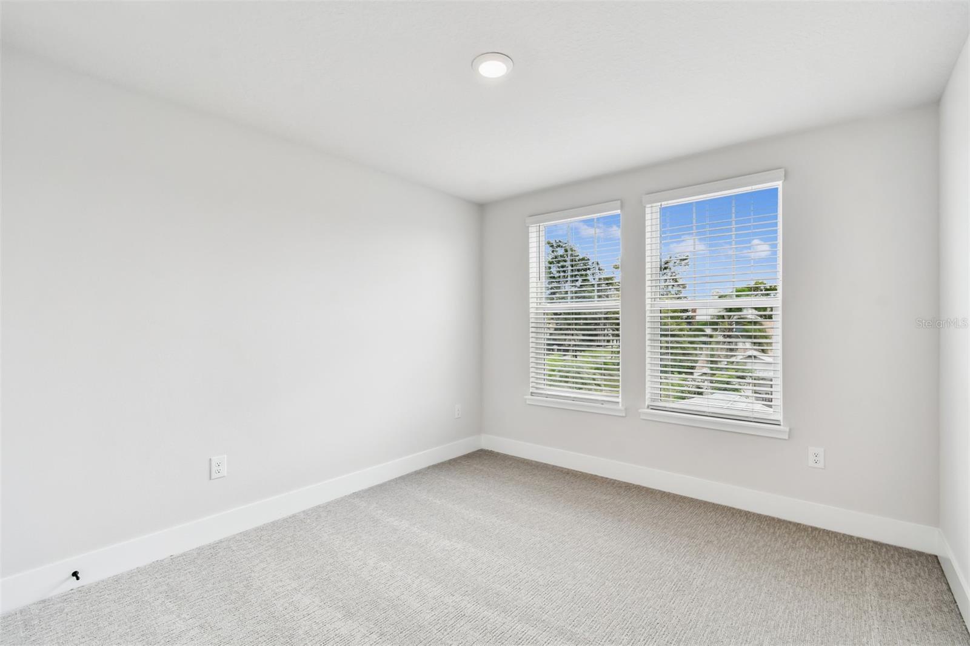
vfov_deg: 77.3
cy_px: 323
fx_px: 404
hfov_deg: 100.4
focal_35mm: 15
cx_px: 485
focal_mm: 10
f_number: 7.1
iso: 100
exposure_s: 1/15
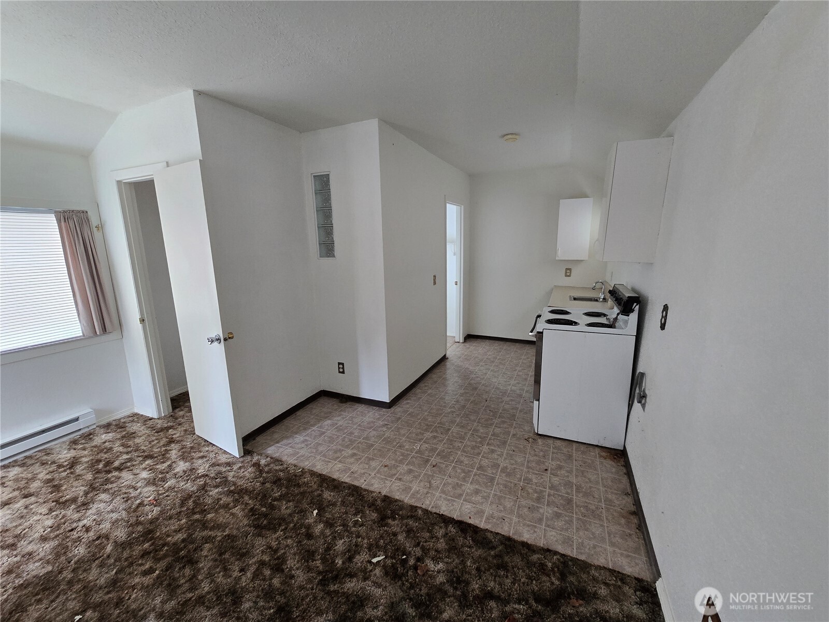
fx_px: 311
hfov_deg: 106.2
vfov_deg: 89.9
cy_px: 311
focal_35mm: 13
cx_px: 414
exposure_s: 1/60
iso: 320
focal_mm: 2.2
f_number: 2.2
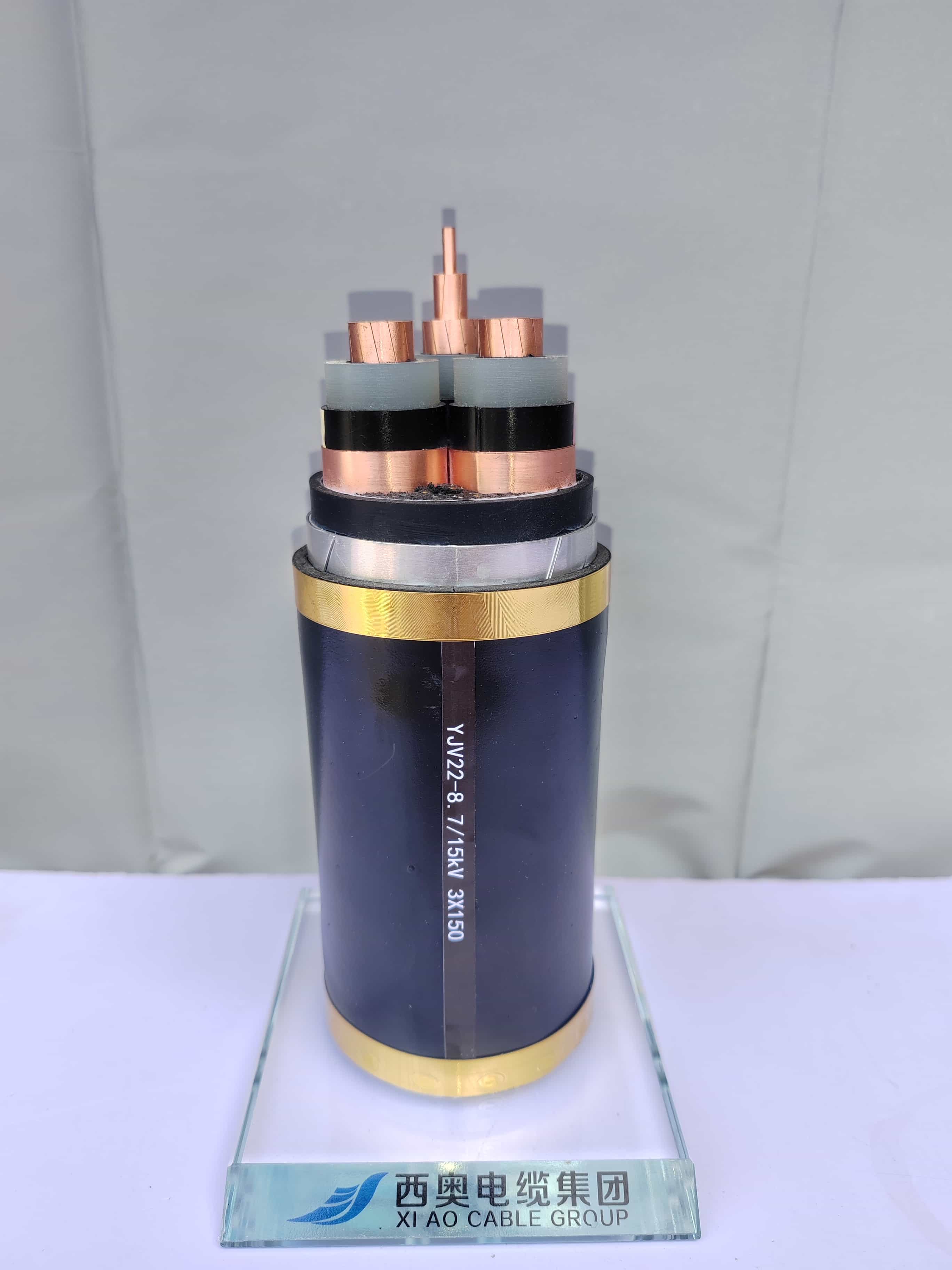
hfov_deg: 51.4
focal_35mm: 27
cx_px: 476
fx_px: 990
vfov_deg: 65.3
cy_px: 635
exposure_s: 1/100
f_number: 1.8
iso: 125
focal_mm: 6.14
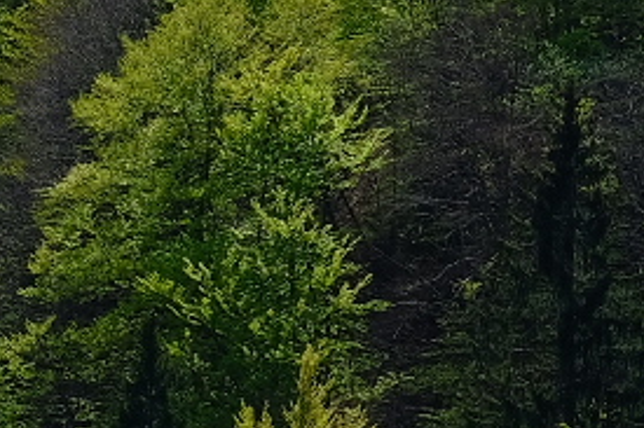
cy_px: 269
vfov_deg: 2.6
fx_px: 9582
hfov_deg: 3.8
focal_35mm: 536
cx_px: 1108
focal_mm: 55
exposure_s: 1/500
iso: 200
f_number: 8
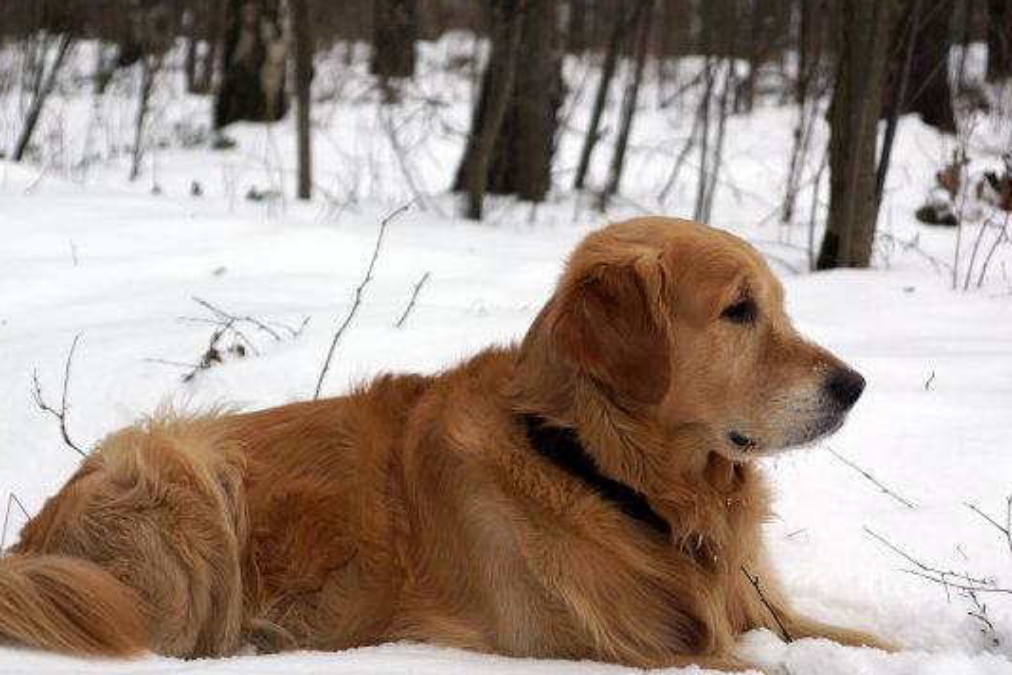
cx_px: 470
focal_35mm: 86
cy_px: 338
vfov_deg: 15.9
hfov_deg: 23.6
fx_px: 2417
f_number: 4.5
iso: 100
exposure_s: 1/160
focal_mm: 50
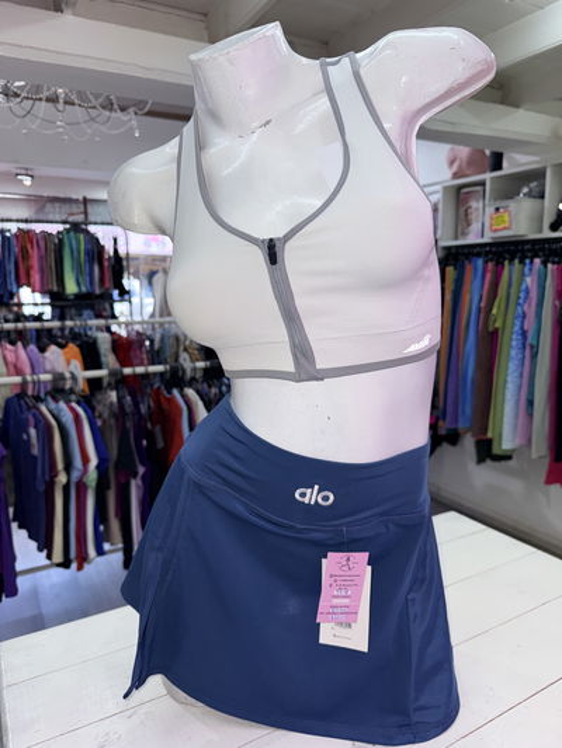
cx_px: 281
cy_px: 374
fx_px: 519
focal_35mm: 24
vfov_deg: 71.6
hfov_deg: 56.8
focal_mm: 6.76
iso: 50
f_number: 1.78
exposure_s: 1/208
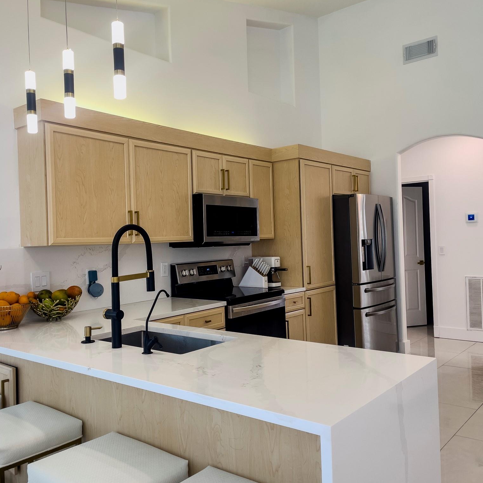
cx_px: 213
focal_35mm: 31
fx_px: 489
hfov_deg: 52.4
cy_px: 241
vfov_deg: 52.5
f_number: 1.6
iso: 50
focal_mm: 4.2
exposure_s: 1/120
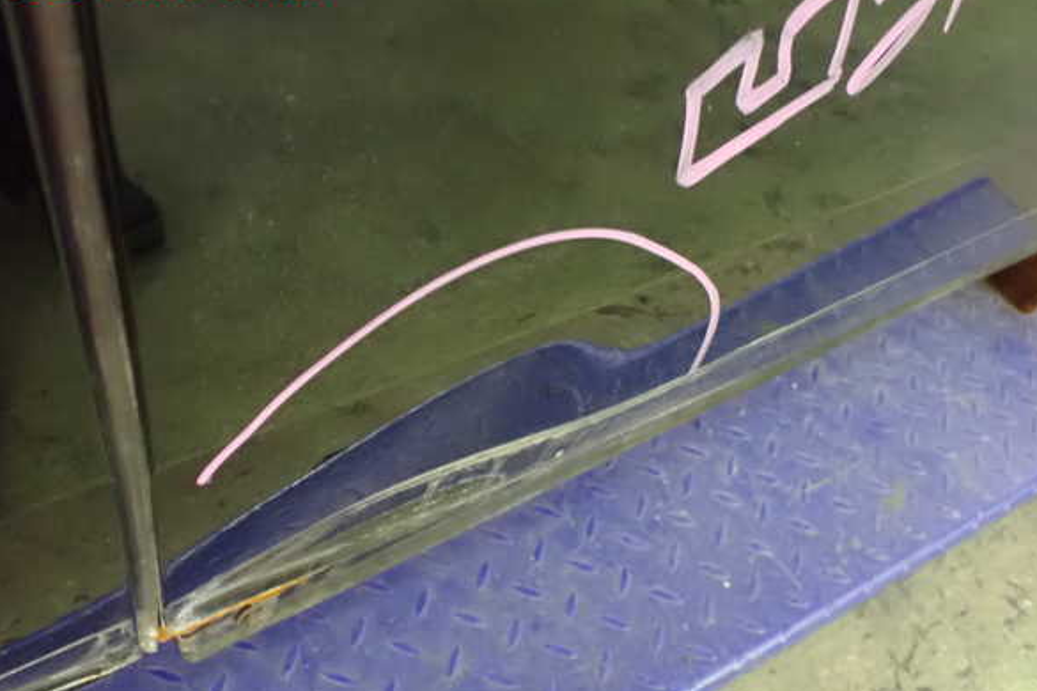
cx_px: 528
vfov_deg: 41.1
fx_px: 922
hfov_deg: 58.7
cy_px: 363
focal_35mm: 32
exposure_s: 1/30
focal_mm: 5.4
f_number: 2.3
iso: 1600
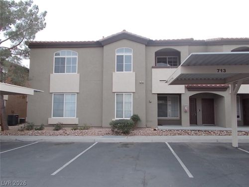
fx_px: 187
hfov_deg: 67.3
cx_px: 124
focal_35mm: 26
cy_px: 94
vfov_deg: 53.1
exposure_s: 1/500
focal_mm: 4.6
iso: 80
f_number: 3.2
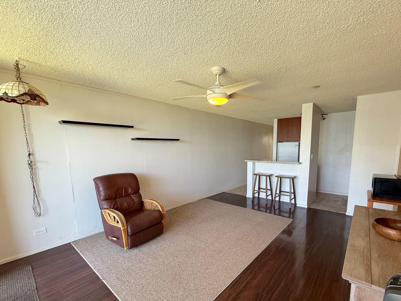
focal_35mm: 16
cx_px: 222
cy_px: 171
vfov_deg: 77.7
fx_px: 185
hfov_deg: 94.1
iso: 320
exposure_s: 1/120
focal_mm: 2.22
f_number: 2.2
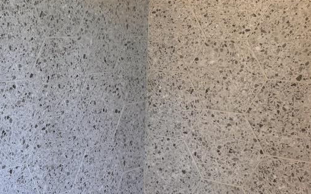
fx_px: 542
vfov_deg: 20.1
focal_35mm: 64
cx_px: 65
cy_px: 43
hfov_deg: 31.2
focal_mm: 6.76
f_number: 1.78
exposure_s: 1/120
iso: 100
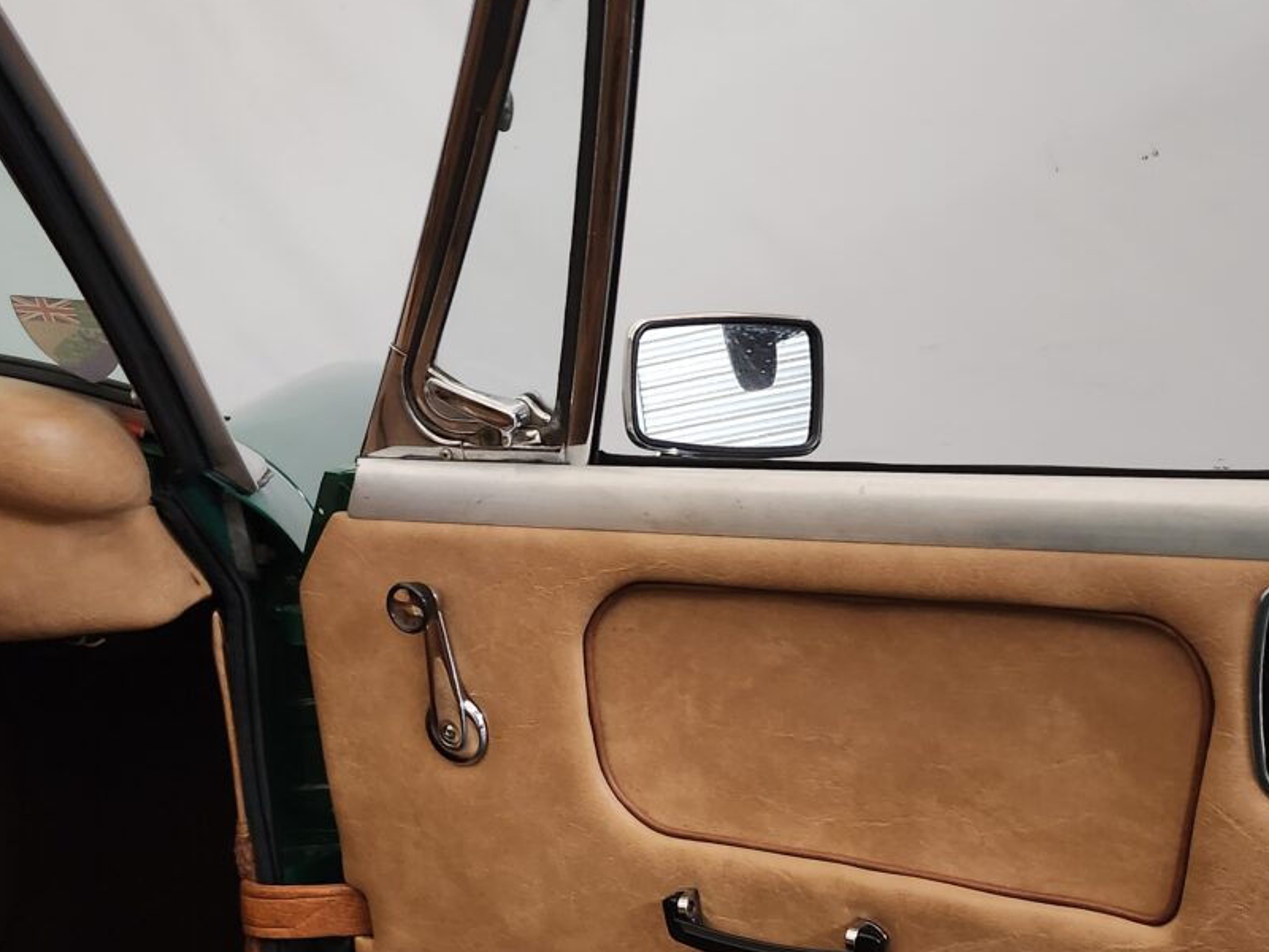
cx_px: 654
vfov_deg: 30.2
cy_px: 585
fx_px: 1760
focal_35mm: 48
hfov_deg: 39.7
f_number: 1.8
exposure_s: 1/25
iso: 500
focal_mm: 5
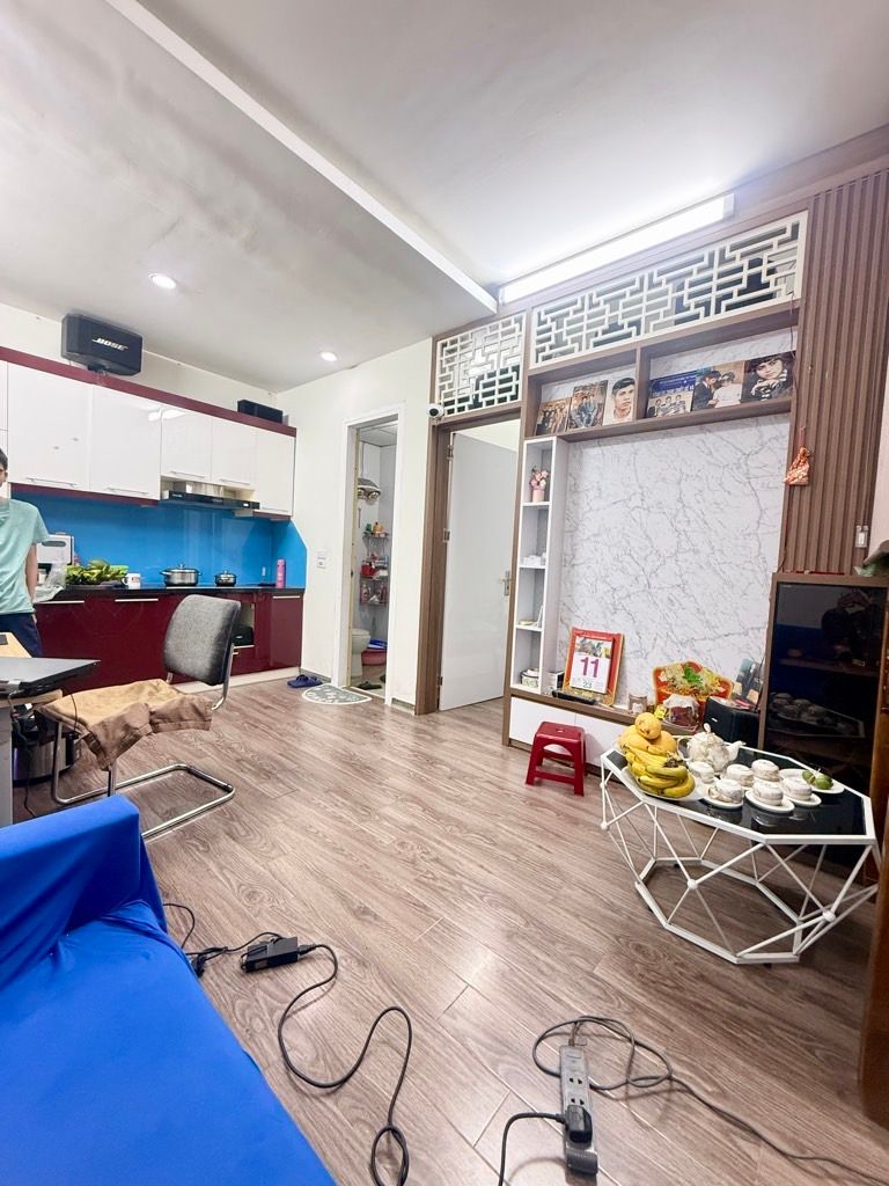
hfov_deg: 85.7
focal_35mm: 14
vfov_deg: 102.1
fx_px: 479
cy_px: 593
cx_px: 444
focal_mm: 2.22
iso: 400
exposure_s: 1/100
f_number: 2.2
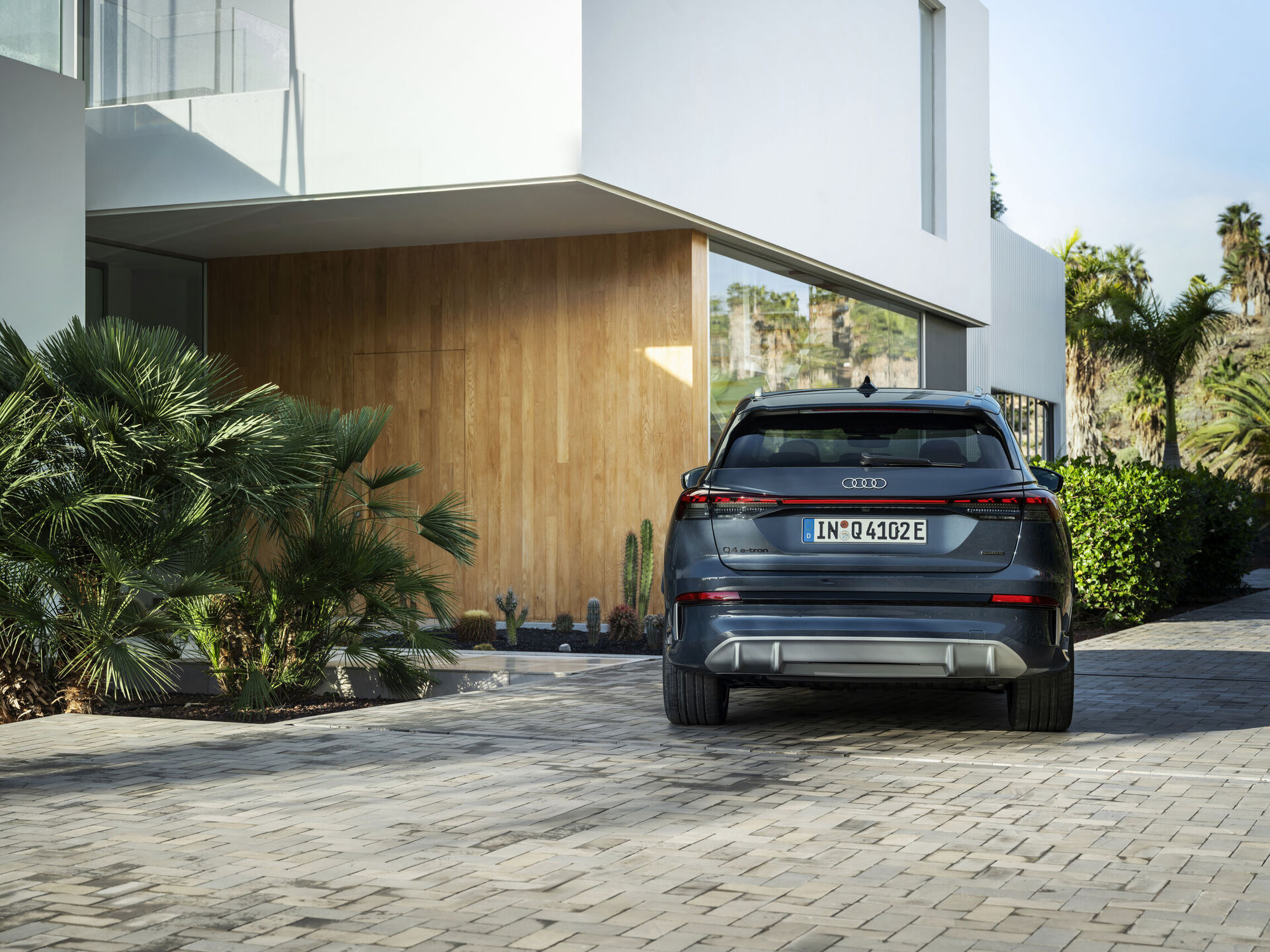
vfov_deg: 27.5
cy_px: 476
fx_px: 1944
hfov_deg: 36.2
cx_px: 635
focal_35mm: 53
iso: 320
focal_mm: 67.6
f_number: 6.4
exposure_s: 1/320
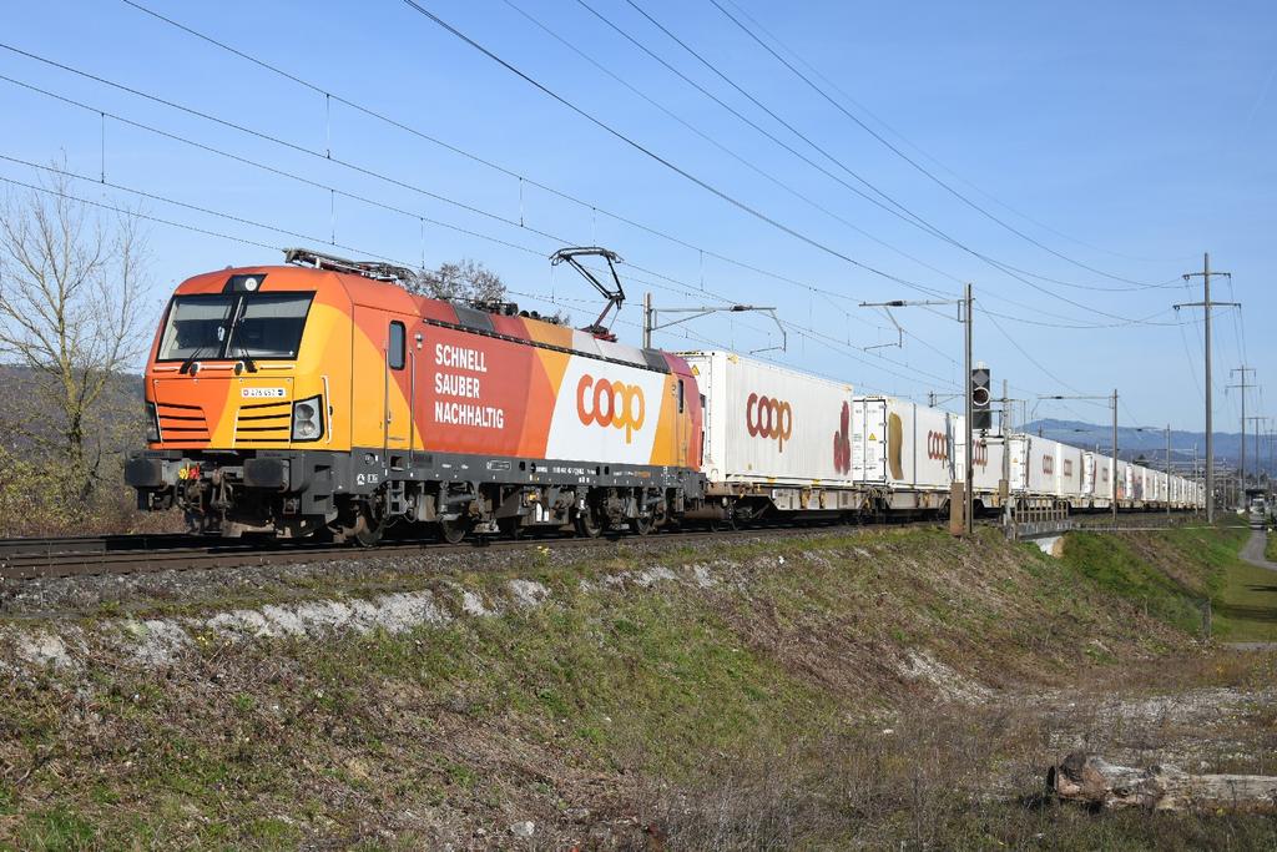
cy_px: 426
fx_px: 1809
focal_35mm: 51
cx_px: 638
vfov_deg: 26.5
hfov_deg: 38.9
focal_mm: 34
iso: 200
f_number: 5.6
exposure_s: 1/1250
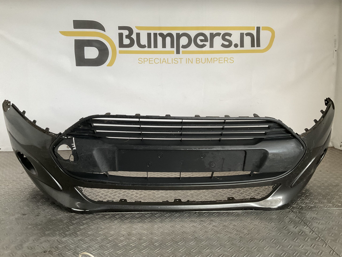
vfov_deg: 48.2
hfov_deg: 61.7
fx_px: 287
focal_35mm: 29
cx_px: 171
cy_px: 128
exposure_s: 1/60
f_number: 1.8
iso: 125
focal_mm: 3
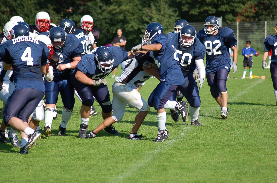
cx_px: 138
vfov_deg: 7.6
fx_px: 1382
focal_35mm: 180
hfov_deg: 11.4
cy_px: 92
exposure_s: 1/1250
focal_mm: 120
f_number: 4.5
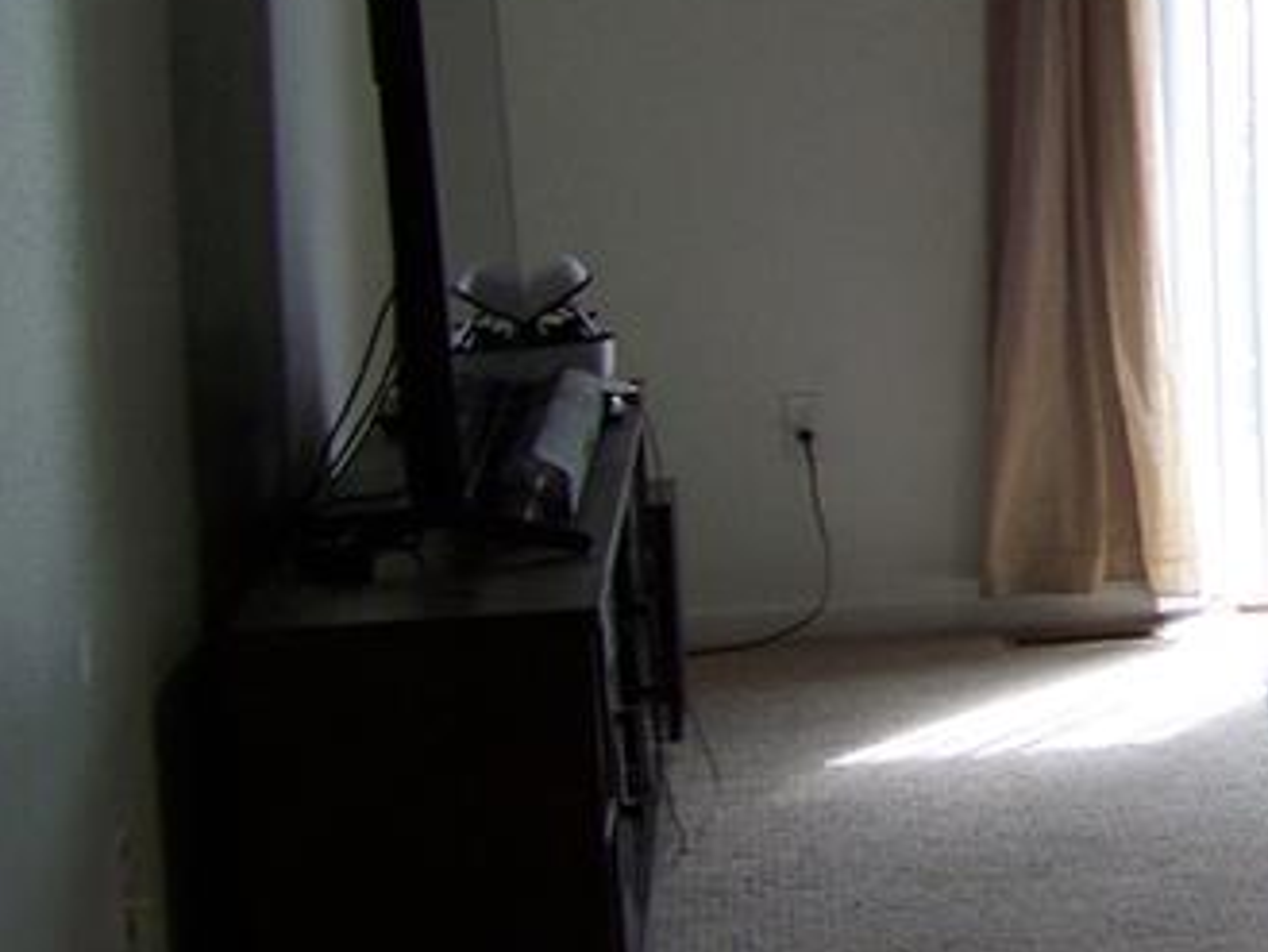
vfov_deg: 13.2
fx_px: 4104
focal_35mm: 112
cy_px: 189
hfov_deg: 16.2
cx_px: 1842
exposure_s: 1/30
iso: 80
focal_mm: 5.85
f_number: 2.8
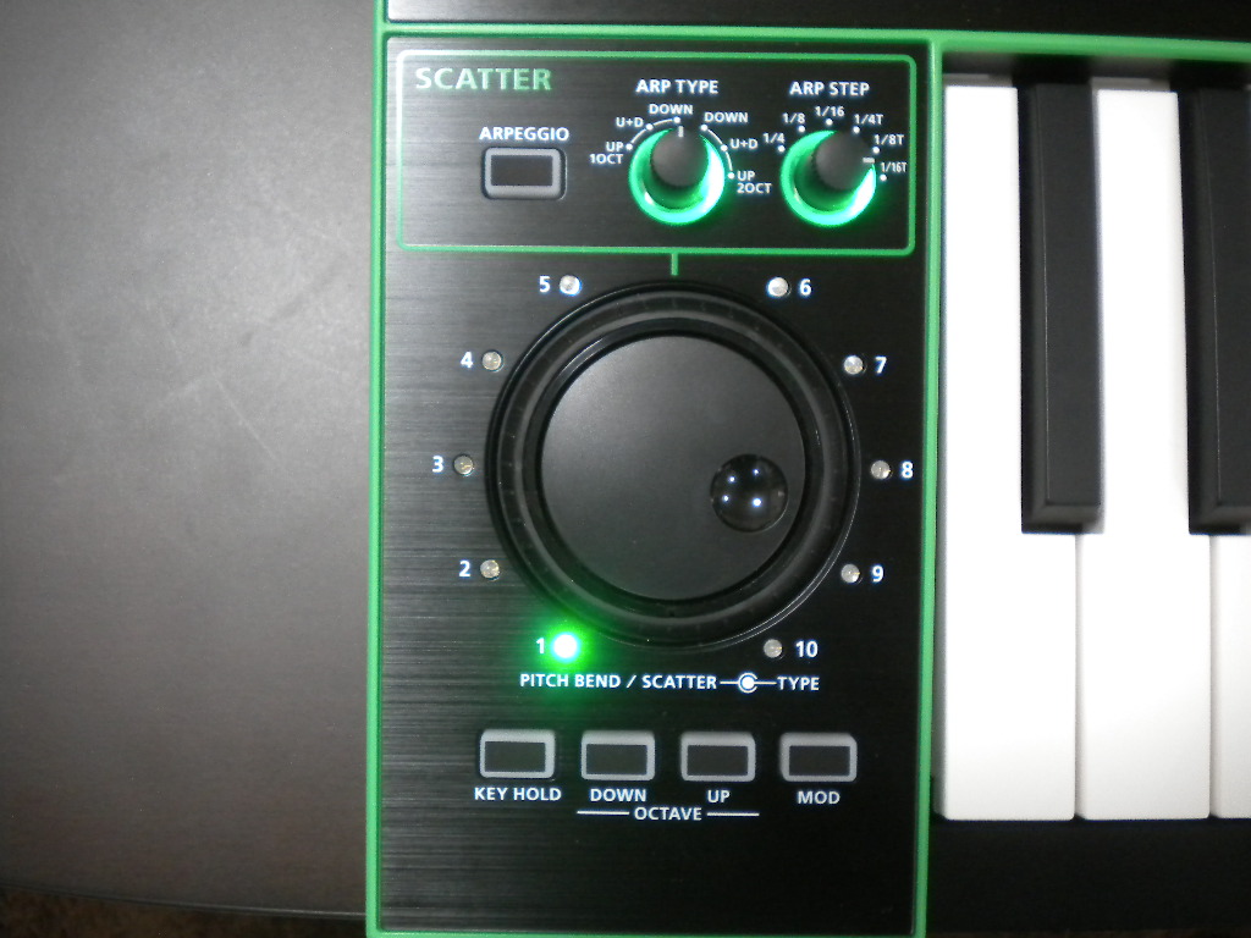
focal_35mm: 41
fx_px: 1482
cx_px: 626
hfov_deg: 45.8
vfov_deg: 35.1
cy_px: 469
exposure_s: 1/14
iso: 400
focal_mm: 7.4
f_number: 3.5
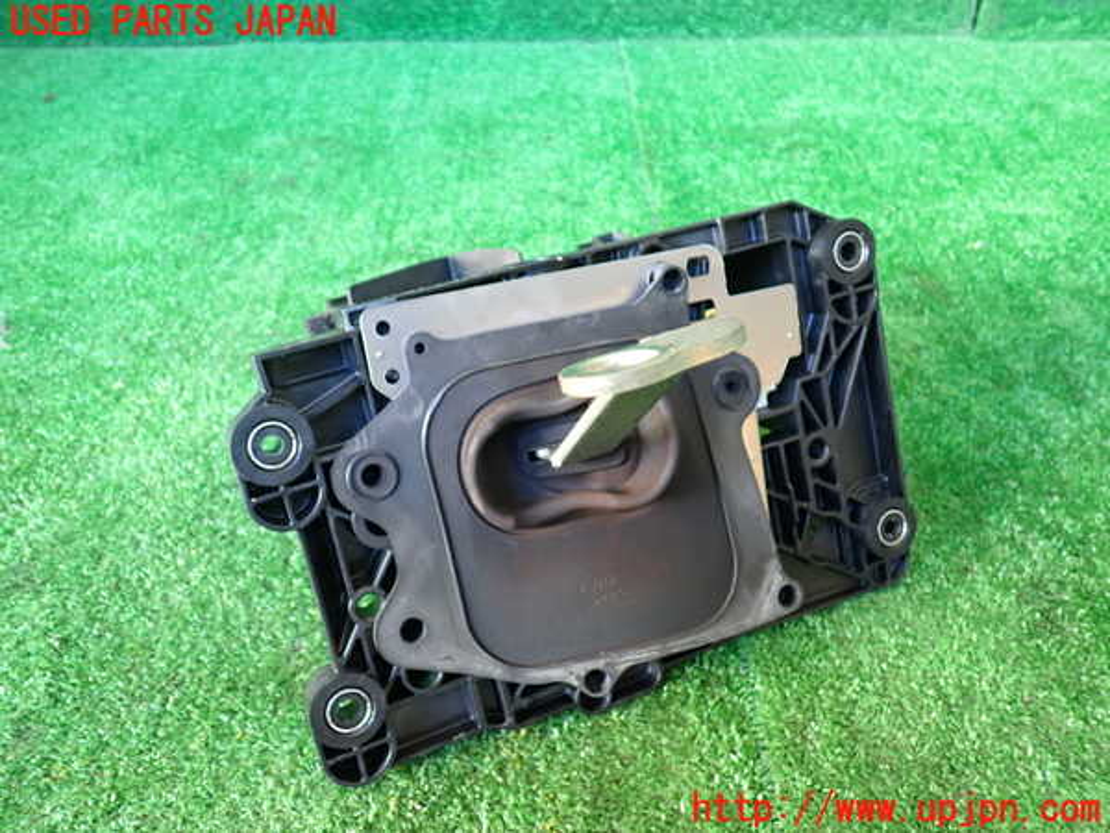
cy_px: 416
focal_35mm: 30
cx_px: 555
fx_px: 962
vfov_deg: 46.8
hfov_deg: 60.0
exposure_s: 1/30
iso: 250
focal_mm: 5.4
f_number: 2.3
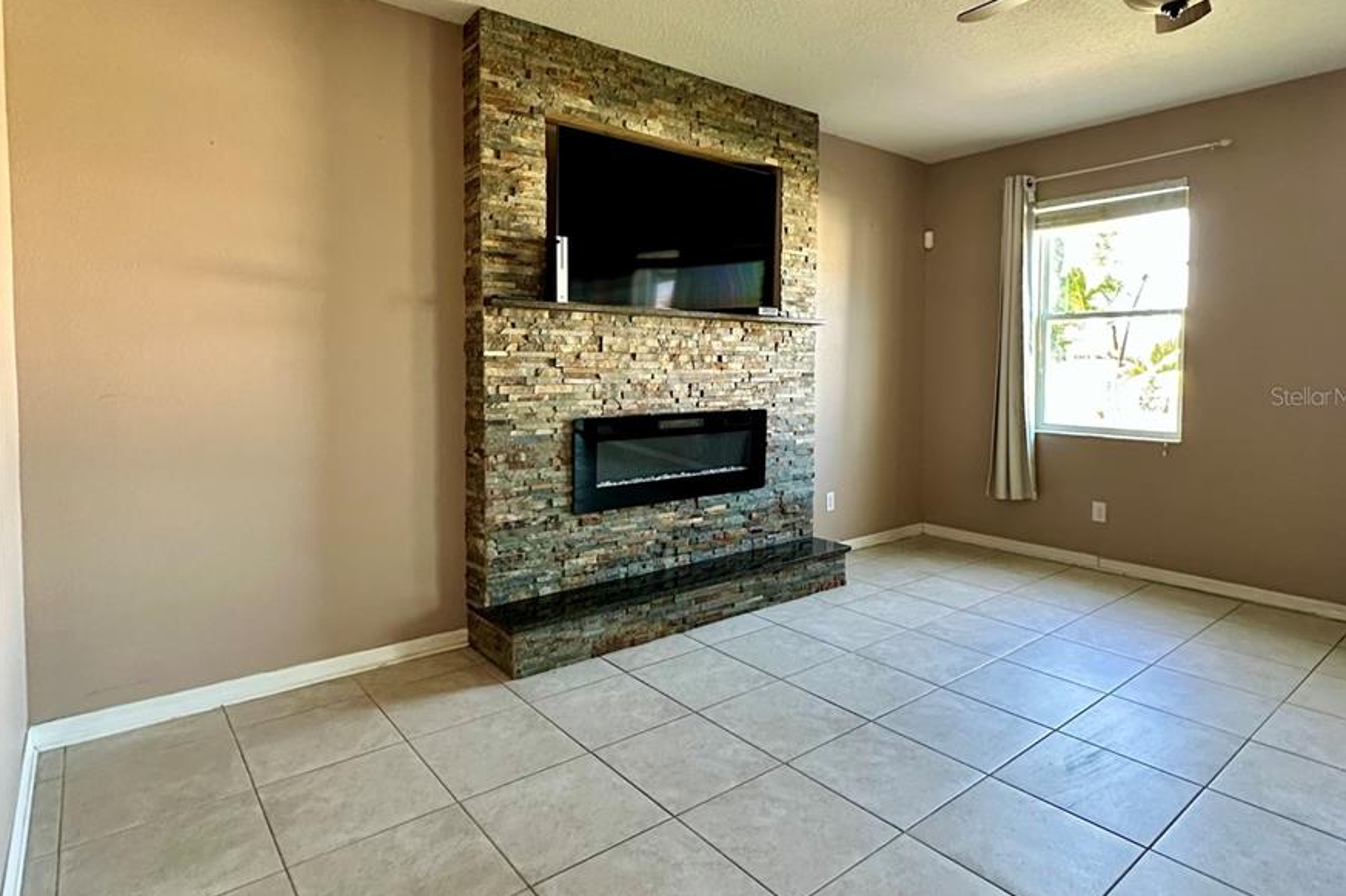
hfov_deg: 84.0
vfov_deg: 61.7
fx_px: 747
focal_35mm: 20
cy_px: 396
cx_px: 687
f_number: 2.2
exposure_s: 1/60
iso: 500
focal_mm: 2.22
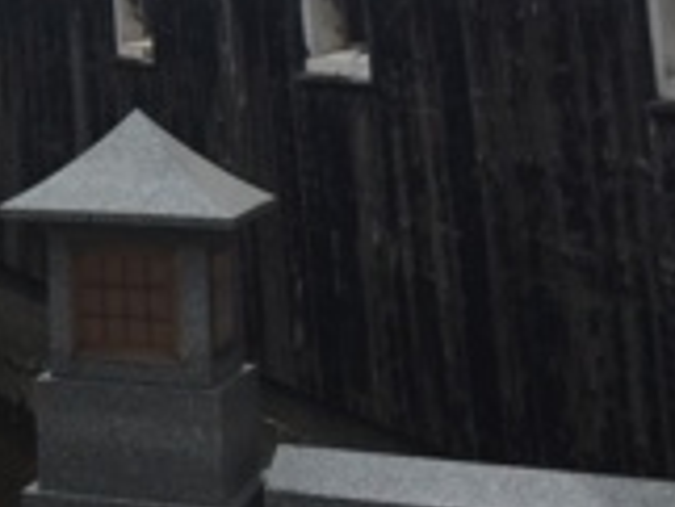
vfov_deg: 12.9
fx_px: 2108
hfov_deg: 16.9
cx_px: -247
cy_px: -277
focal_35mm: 108
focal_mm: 4.15
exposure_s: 1/1068
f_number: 2.2
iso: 32
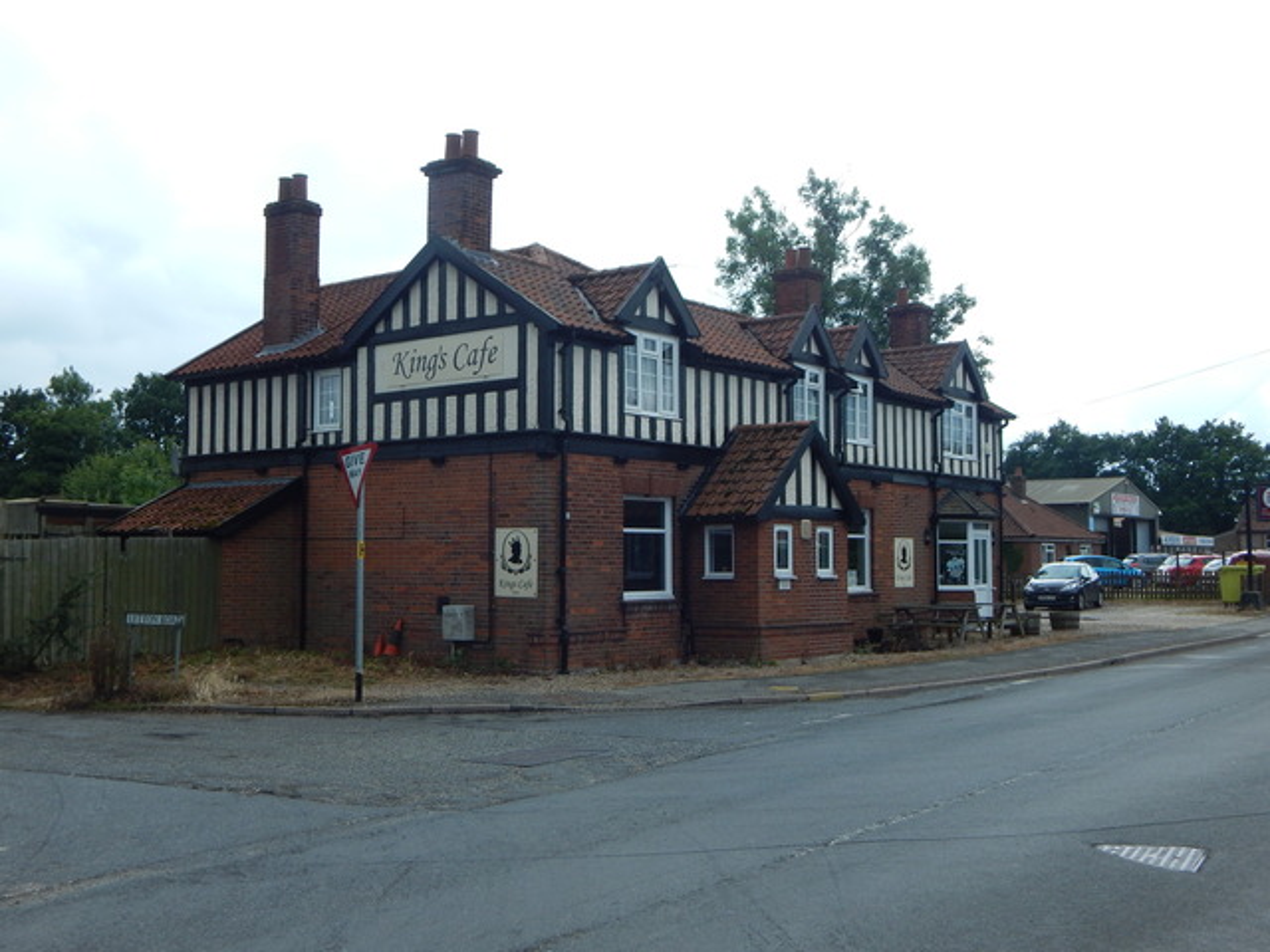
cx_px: 635
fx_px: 1394
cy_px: 476
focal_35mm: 38
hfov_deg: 49.0
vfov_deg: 37.7
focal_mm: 6.8
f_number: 3.4
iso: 125
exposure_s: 1/1000
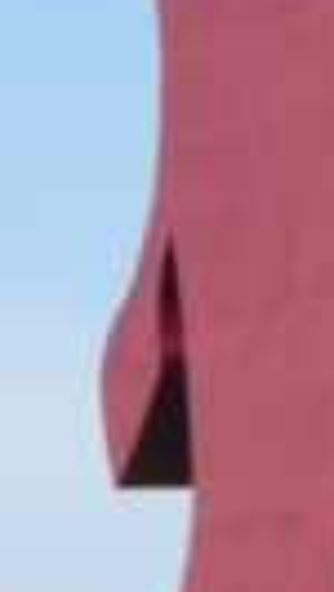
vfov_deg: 4.1
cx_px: 463
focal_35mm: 531
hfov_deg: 2.3
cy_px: 539
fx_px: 8345
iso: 160
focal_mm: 28.8
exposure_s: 1/384
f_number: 7.1
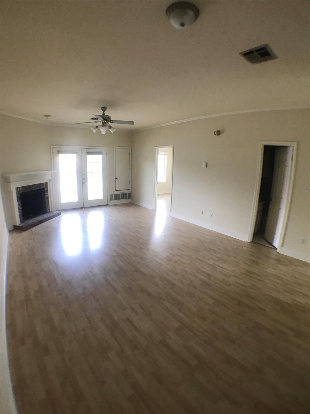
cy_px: 207
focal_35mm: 28
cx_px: 155
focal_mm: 3.99
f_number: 1.8
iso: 40
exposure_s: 1/30
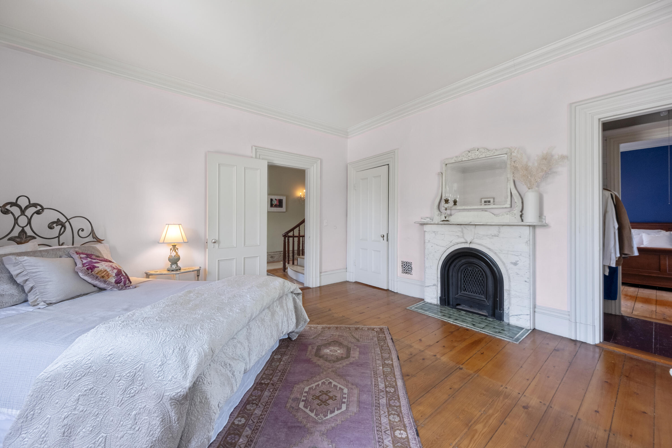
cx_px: 336
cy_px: 224
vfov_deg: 81.2
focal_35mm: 14
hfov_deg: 104.3
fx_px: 261
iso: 640
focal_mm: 9.1
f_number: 8
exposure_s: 1/3
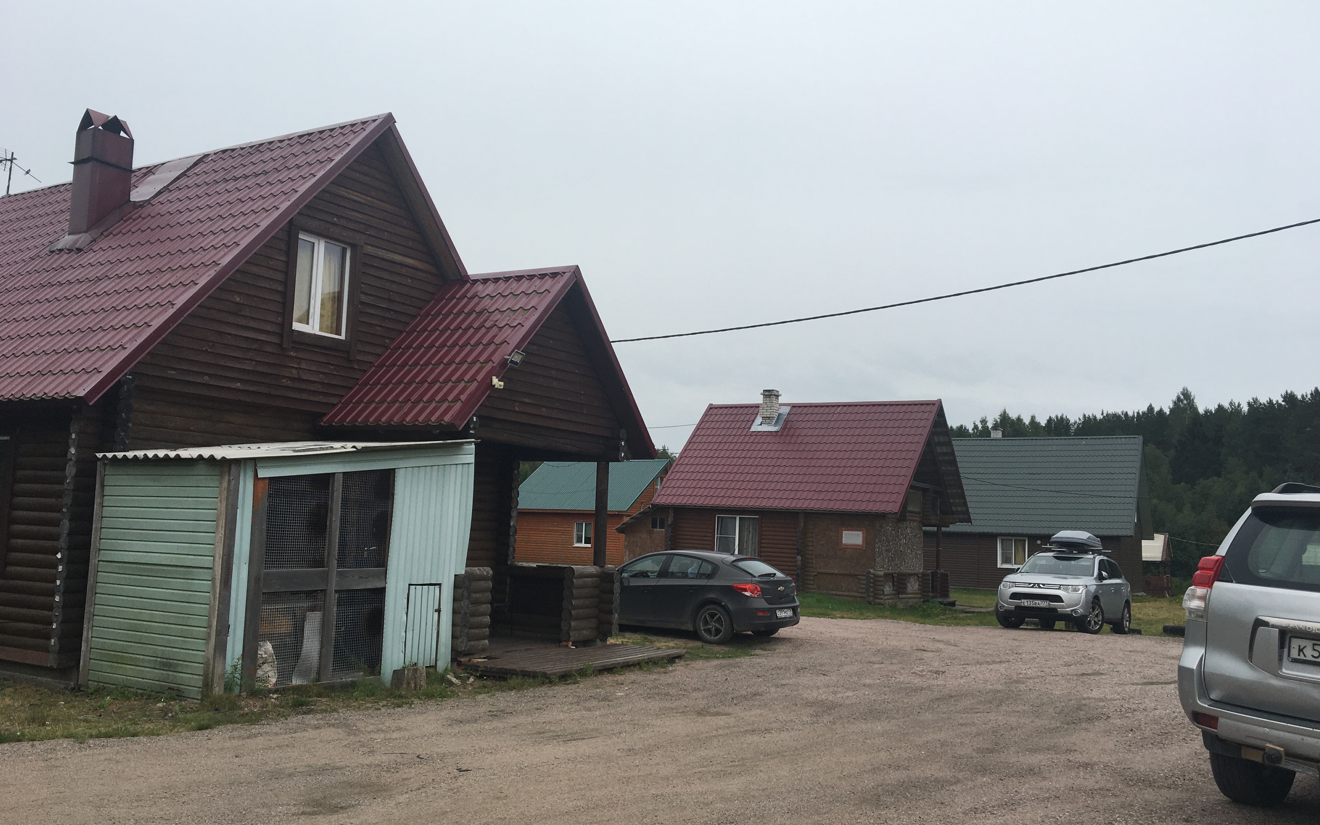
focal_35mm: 31
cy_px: 422
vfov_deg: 40.6
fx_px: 1115
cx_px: 661
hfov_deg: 61.2
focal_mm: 4.15
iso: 25
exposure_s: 1/1054
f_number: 2.2
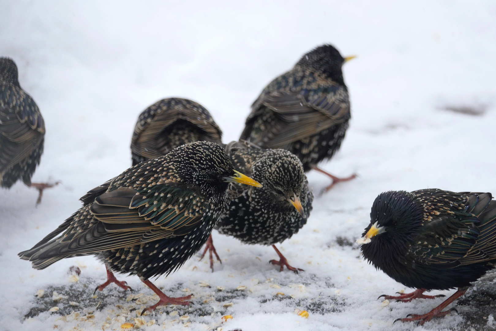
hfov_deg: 5.0
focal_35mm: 415
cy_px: 166
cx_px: 248
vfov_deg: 3.3
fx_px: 5717
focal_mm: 200
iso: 320
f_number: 5.1
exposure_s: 1/500
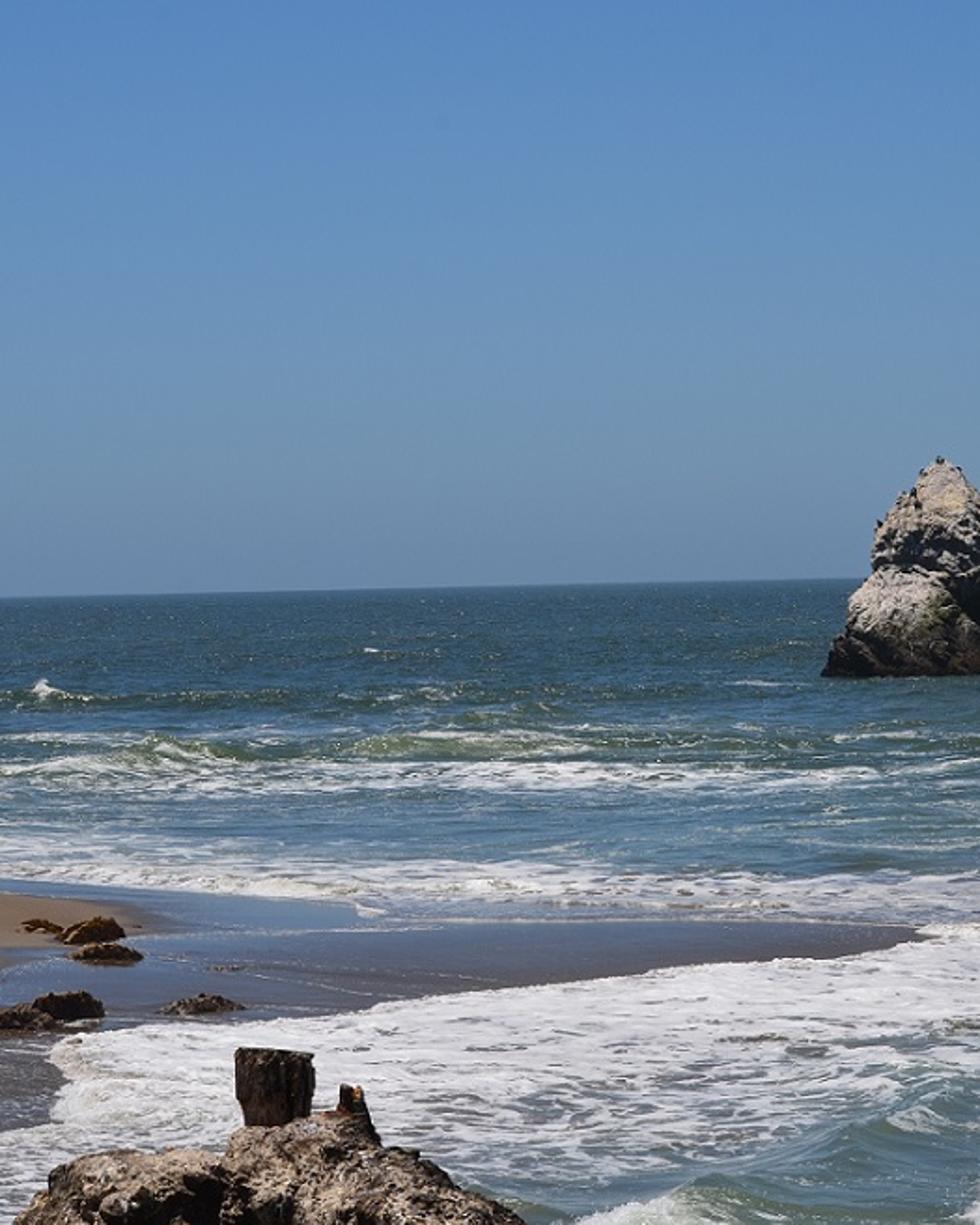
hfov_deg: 13.1
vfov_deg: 16.3
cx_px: 710
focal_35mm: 118
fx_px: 4267
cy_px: 614
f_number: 13
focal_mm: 55
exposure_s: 1/200
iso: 100
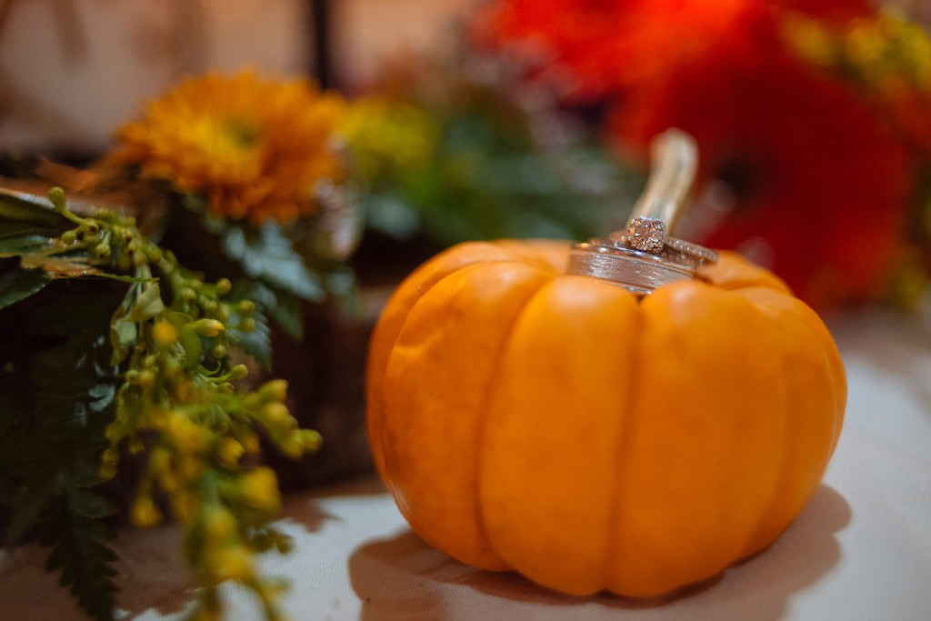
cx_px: 466
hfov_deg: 54.4
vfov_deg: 37.9
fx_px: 905
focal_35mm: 35
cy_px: 310
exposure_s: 1/25
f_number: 2
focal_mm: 35
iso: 3200
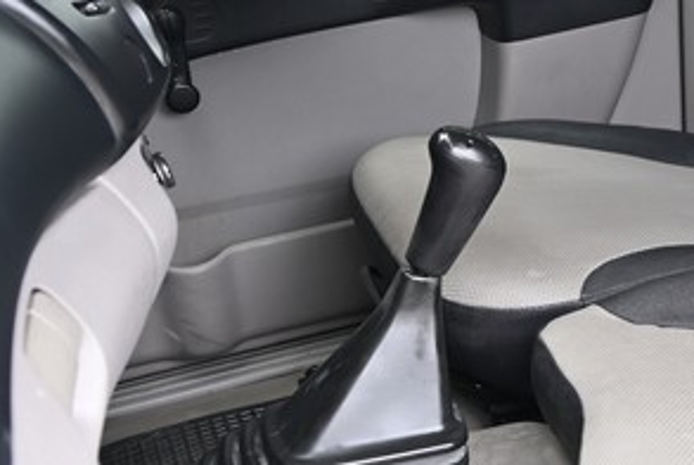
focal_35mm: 90
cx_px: 988
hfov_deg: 20.0
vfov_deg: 15.1
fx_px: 1737
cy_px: 74
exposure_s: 1/30
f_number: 5.6
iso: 140
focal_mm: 24
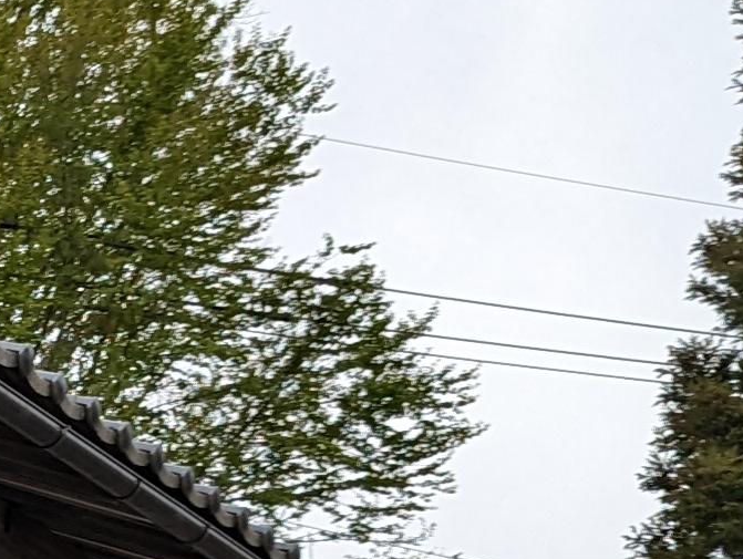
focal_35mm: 146
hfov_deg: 11.5
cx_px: -943
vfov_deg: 9.9
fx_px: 3138
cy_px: 767
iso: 47
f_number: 1.85
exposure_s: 1/355
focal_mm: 6.81
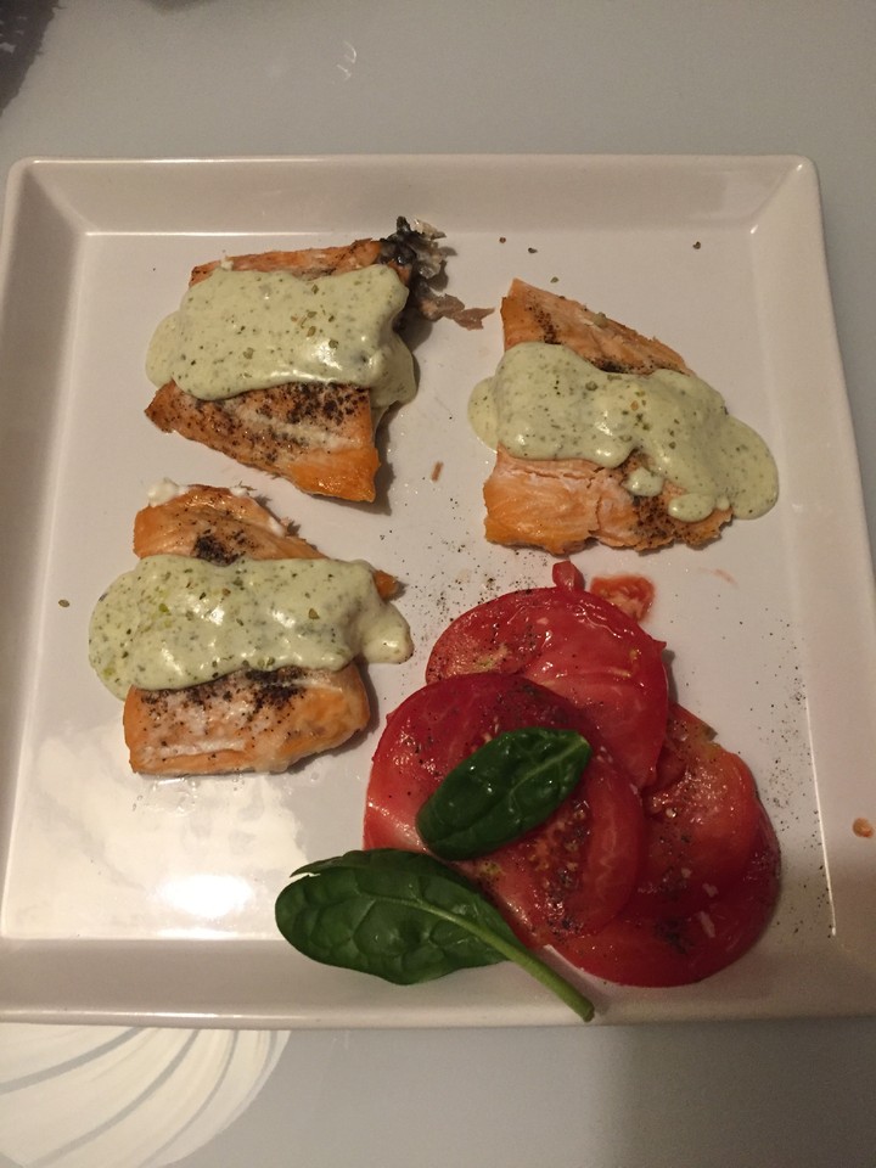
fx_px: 979
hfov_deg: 48.2
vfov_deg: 61.7
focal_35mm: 29
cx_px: 438
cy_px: 584
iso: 250
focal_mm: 4.15
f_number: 2.2
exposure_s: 1/33
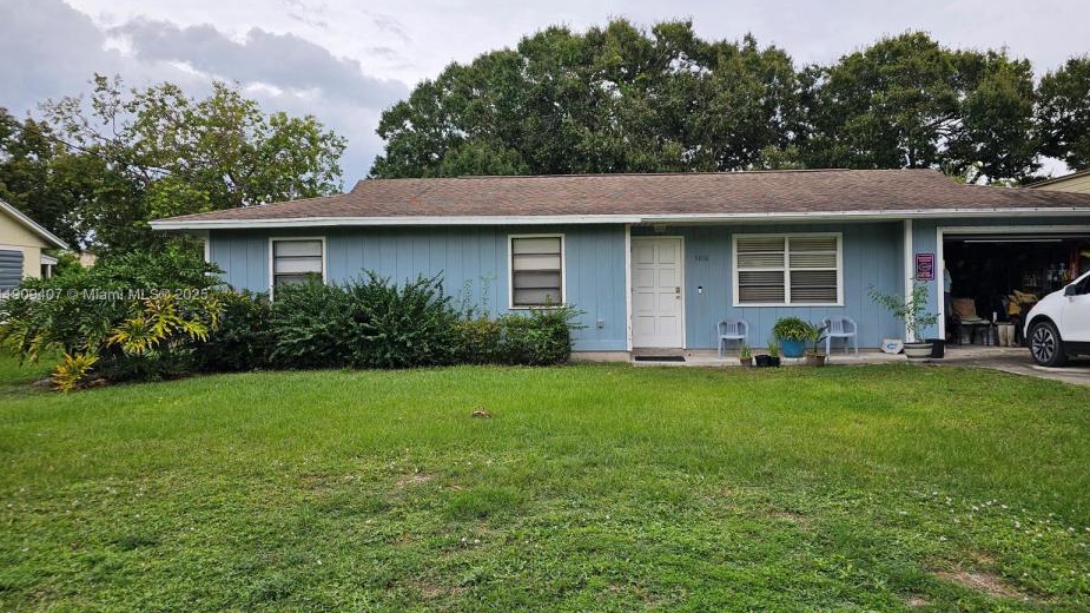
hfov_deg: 71.9
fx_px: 751
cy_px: 296
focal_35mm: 26
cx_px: 548
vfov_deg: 44.4
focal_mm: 6.3
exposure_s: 1/226
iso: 10
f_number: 1.7
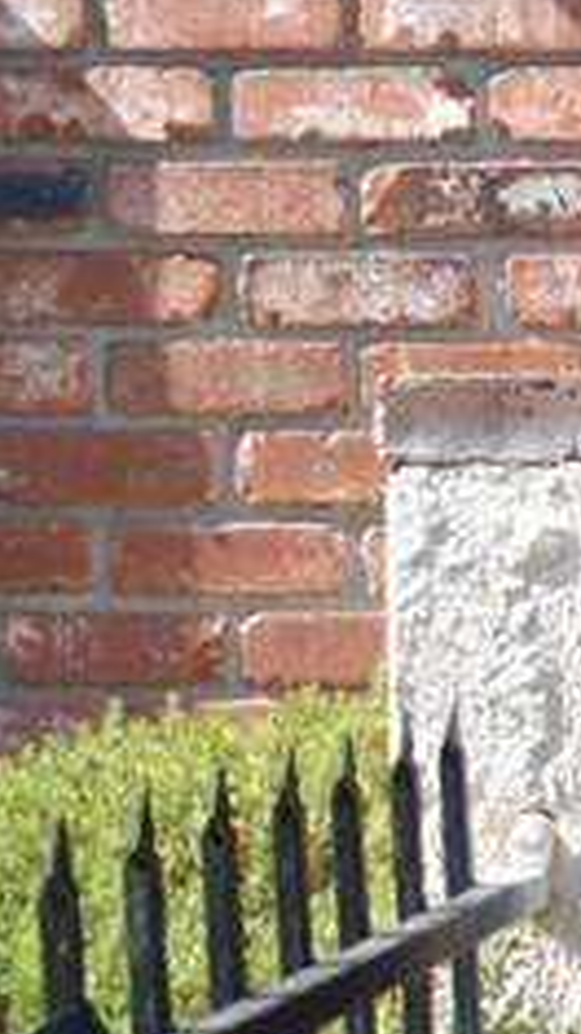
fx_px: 3756
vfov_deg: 15.7
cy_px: 565
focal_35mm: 137
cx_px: 2170
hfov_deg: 7.1
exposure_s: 1/400
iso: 200
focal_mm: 20
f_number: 3.5
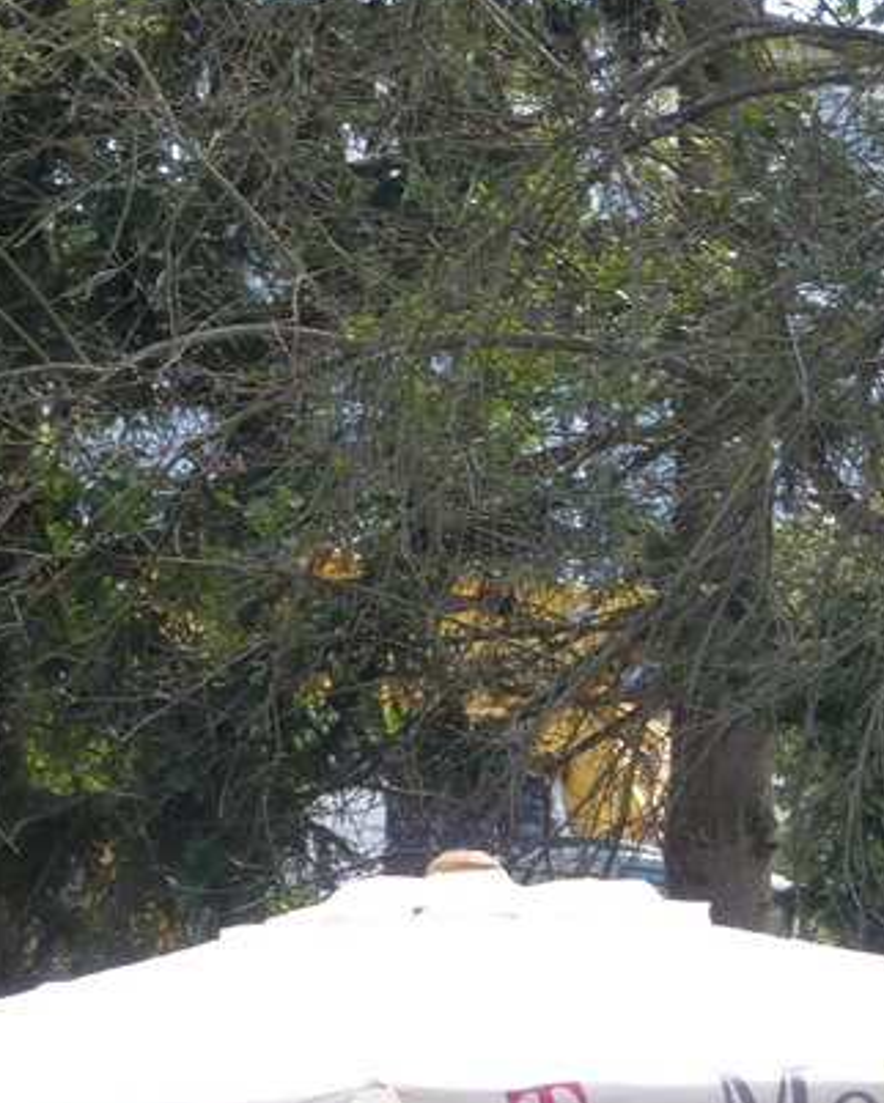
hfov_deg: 4.4
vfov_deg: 5.5
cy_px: 1191
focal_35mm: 348
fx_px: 11372
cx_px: 1609
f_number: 4
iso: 100
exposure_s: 1/320
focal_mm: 20.1
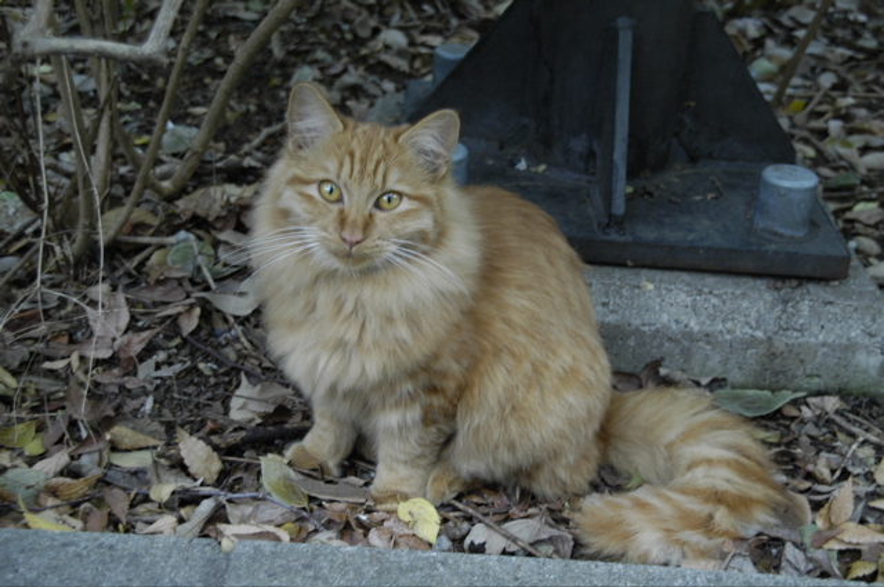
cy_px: 294
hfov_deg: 38.9
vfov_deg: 26.4
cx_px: 442
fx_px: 1251
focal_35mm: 51
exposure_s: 1/40
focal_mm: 34
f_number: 4.5
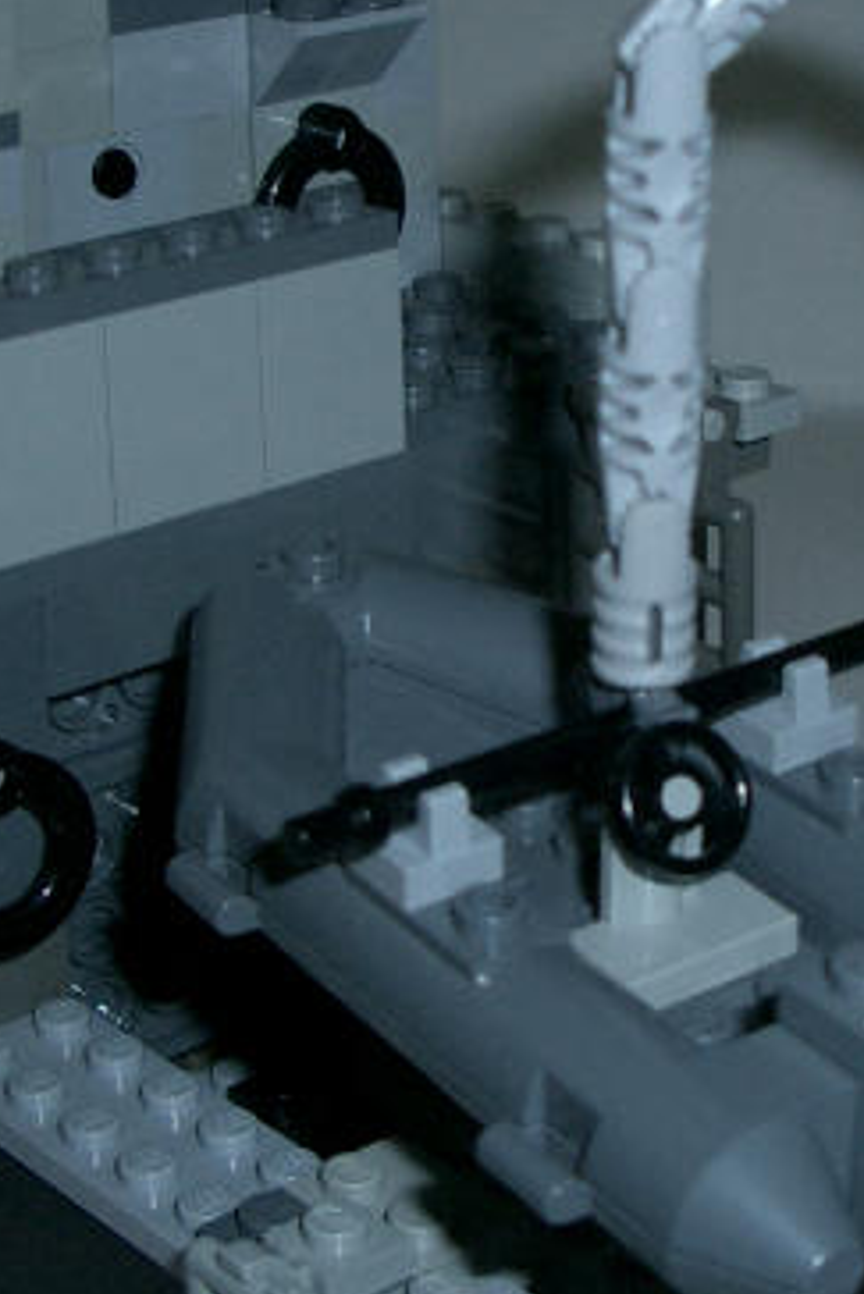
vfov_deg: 25.3
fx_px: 2877
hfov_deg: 17.0
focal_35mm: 80
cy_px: 540
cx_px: 626
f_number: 2.6
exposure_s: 1/40
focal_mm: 5.8
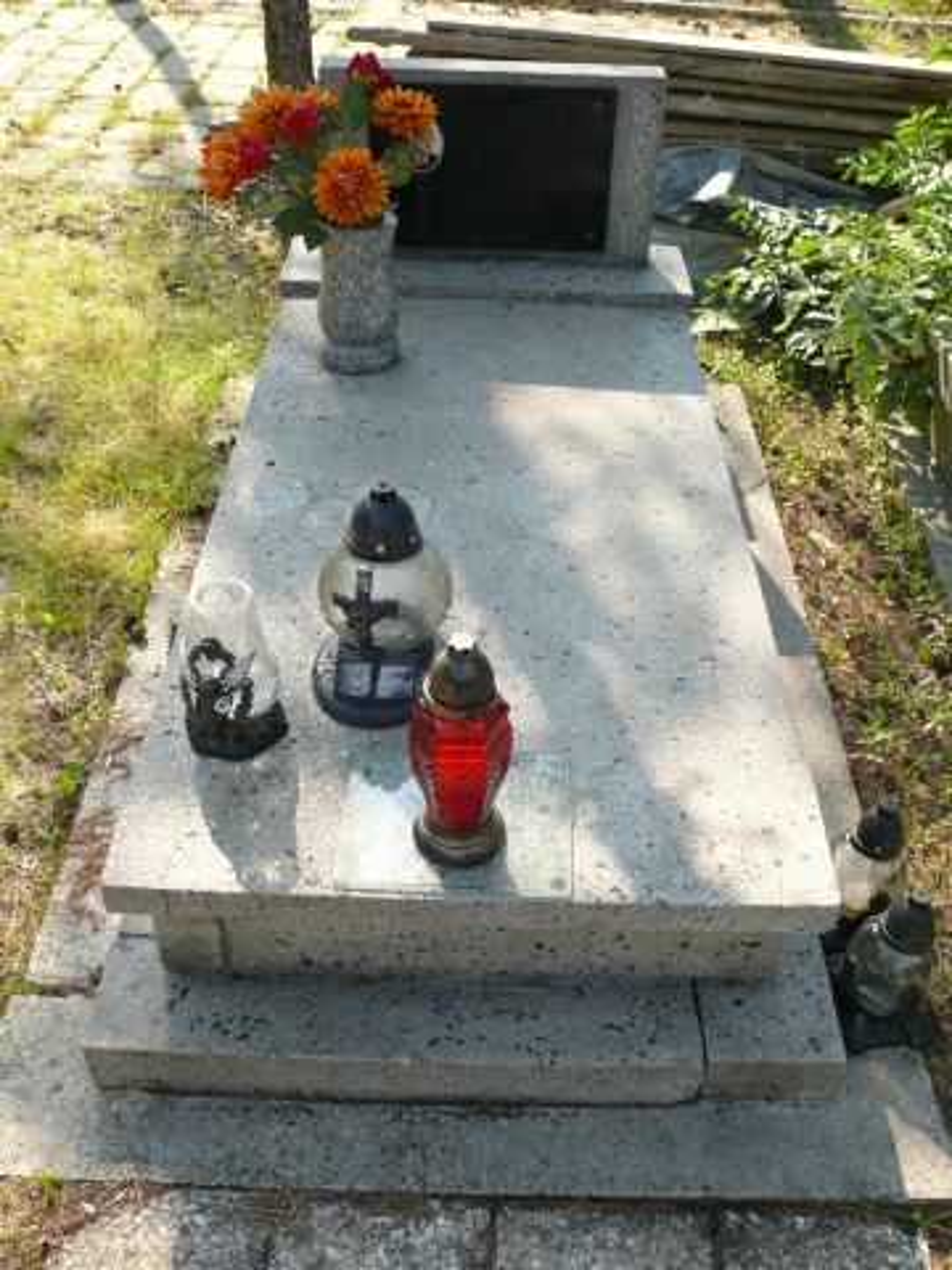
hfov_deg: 40.7
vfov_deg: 52.6
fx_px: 1283
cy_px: 635
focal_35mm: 35
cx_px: 476
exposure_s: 1/250
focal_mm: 7.4
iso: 100
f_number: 4
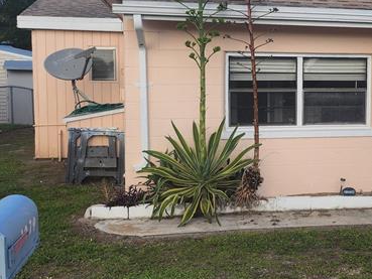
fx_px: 559
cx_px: 323
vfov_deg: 27.9
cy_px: 91
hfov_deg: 35.0
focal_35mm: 52
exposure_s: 1/1269
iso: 50
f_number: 1.8
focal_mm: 5
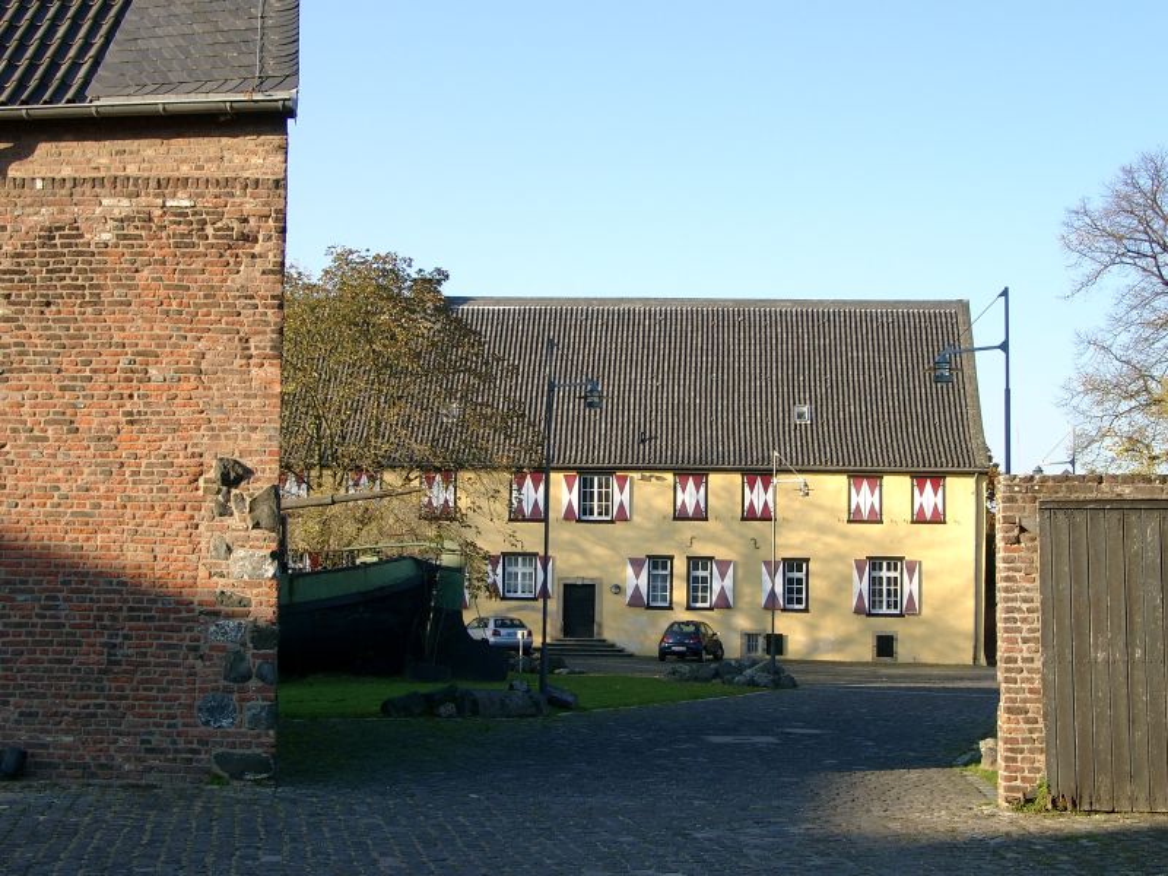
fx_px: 1687
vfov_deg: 29.1
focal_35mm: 50
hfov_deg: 38.2
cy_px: 438
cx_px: 584
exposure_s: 1/219
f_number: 4
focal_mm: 10.4
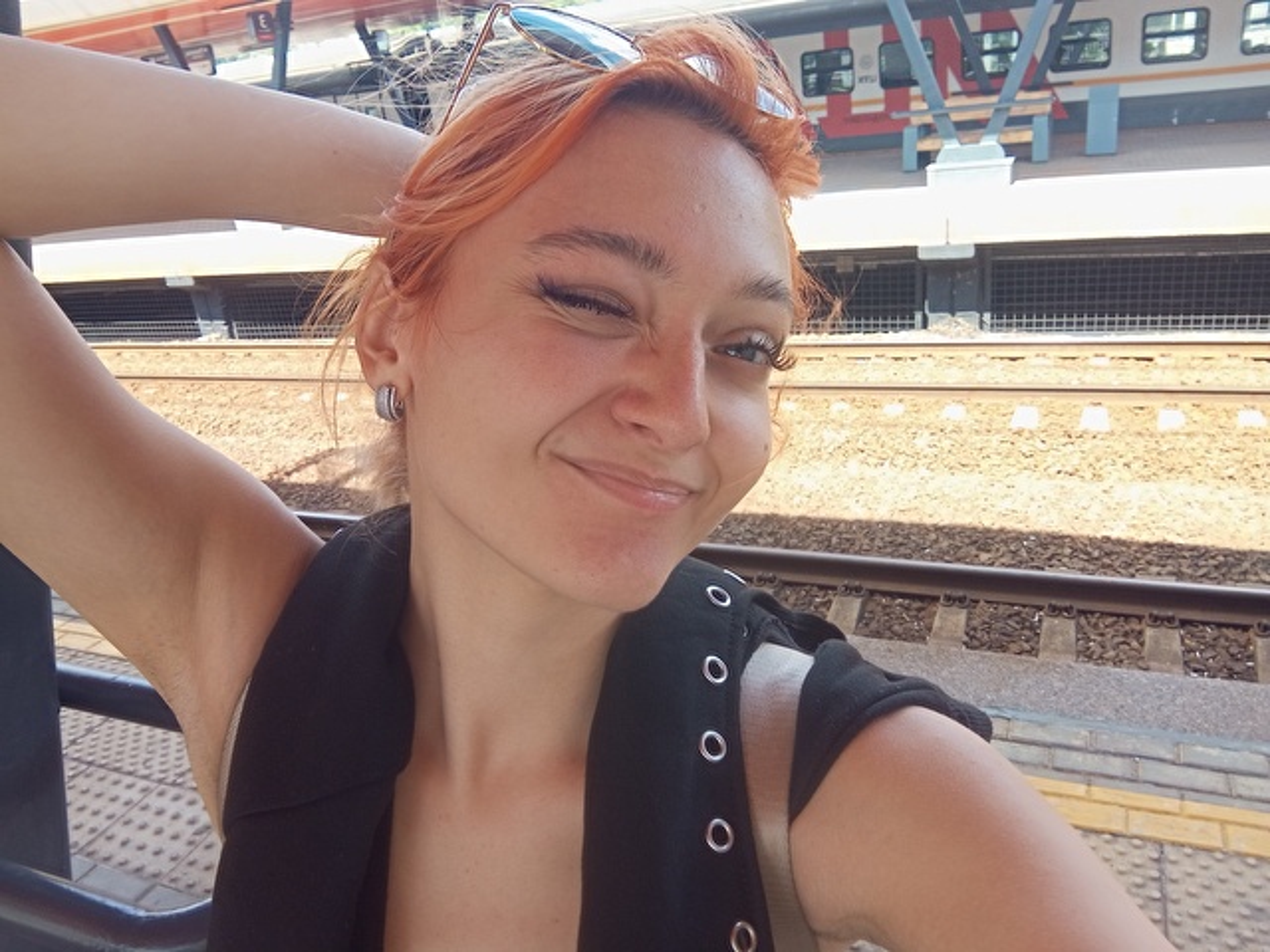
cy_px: 476
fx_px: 954
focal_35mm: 26
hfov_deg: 67.3
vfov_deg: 53.1
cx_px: 635
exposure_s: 1/141
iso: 50
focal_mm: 2.79
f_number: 2
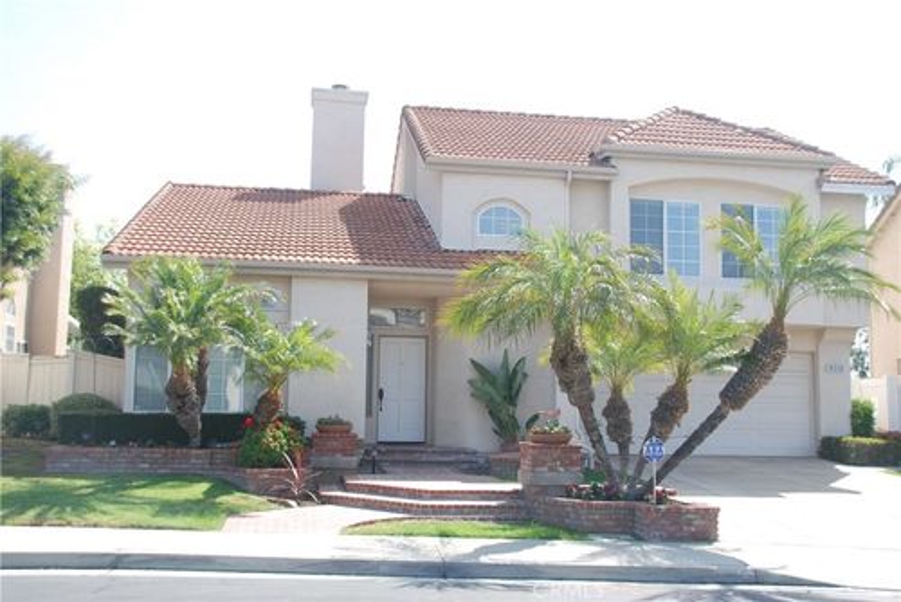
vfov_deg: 35.5
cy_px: 301
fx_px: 939
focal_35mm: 38
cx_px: 450
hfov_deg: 51.3
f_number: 6.3
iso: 100
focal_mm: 25
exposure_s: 1/160
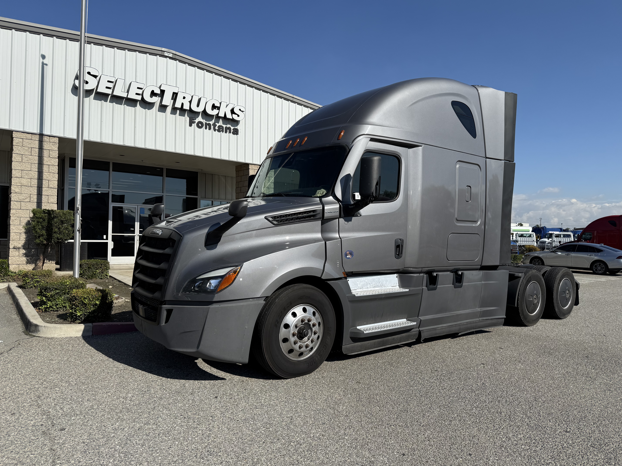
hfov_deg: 71.6
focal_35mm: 24
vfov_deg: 56.8
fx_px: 431
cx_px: 311
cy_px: 233
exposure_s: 1/6711
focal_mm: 6.76
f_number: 1.78
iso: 80
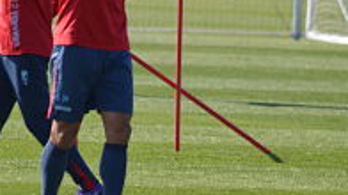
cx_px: 149
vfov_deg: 1.6
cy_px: 83
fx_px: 7092
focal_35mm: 769
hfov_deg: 2.8
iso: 100
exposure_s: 1/400
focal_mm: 240
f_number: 5.6
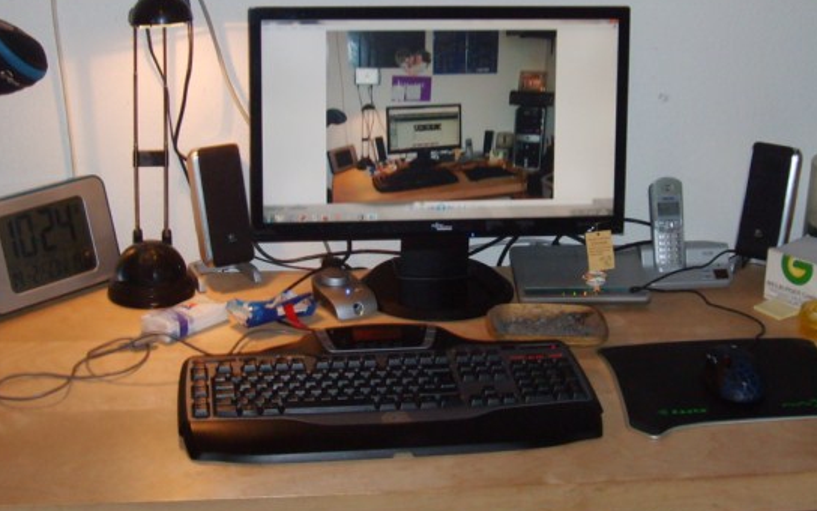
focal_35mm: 67
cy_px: 141
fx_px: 1492
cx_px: 490
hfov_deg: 30.5
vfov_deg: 19.3
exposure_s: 1/45
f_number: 3
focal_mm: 7.2
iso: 100
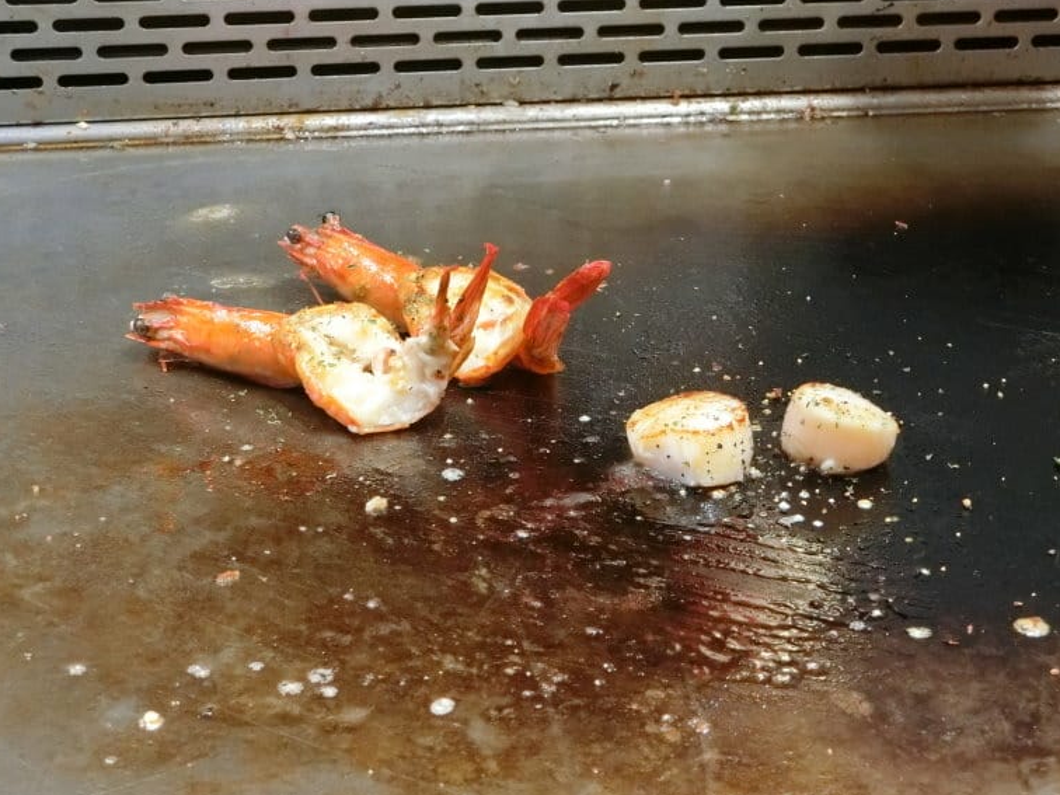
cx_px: 547
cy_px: 416
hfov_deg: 26.7
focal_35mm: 73
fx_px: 2235
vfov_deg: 20.2
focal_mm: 14.8
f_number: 4
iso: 1000
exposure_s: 1/60
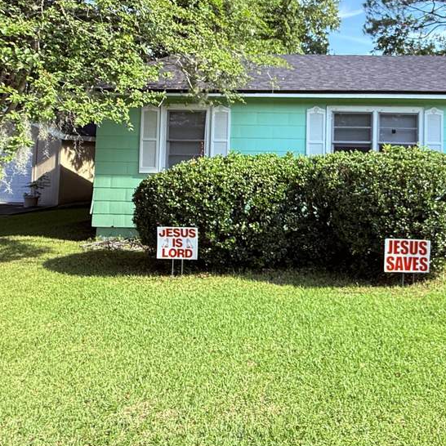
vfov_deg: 54.2
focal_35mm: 29
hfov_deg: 50.9
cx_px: 378
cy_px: 140
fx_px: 423
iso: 64
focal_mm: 2.22
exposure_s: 1/351
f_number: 2.2
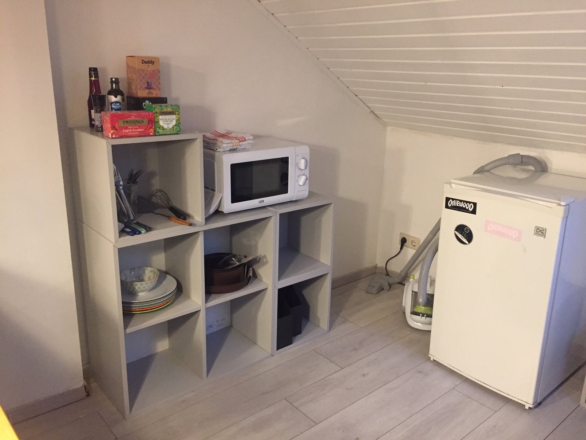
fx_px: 491
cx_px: 293
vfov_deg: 48.2
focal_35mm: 29
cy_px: 220
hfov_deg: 61.7
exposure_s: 1/25
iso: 250
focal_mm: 4.15
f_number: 2.2
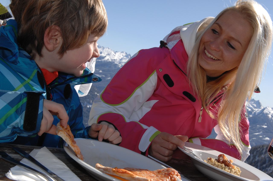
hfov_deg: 43.7
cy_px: 90
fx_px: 341
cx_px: 136
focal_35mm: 45
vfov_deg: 29.8
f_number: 10
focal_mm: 30
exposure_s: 1/200
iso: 160
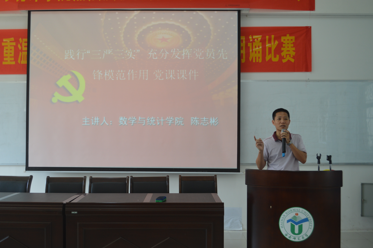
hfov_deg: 49.6
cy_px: 124
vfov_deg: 34.1
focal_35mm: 39
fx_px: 404
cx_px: 186
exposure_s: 1/40
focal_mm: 26
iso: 400
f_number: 4.2
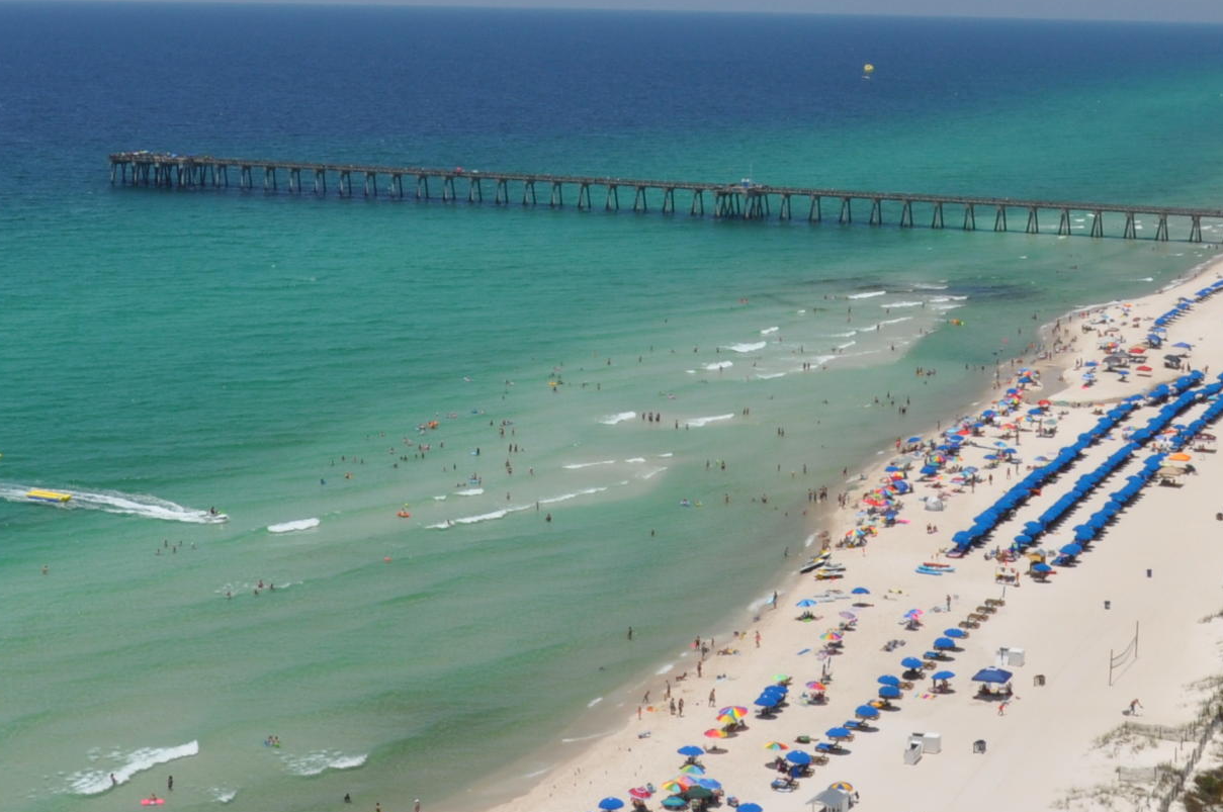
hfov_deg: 30.1
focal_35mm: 67
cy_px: 144
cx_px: 615
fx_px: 2273
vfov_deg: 20.0
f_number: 20
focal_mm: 18
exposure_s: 1/200
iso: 200
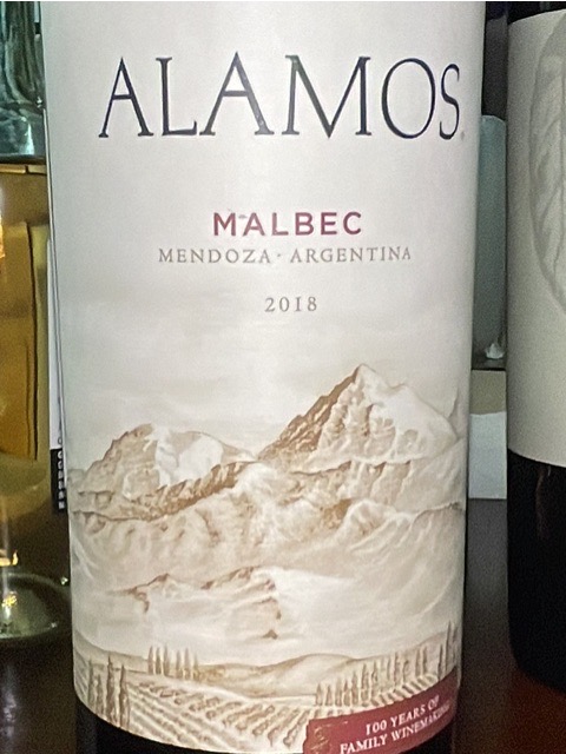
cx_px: 283
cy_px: 377
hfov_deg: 46.8
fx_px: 654
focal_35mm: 30
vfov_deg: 60.0
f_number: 2.4
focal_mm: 1.54
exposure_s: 1/60
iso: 125
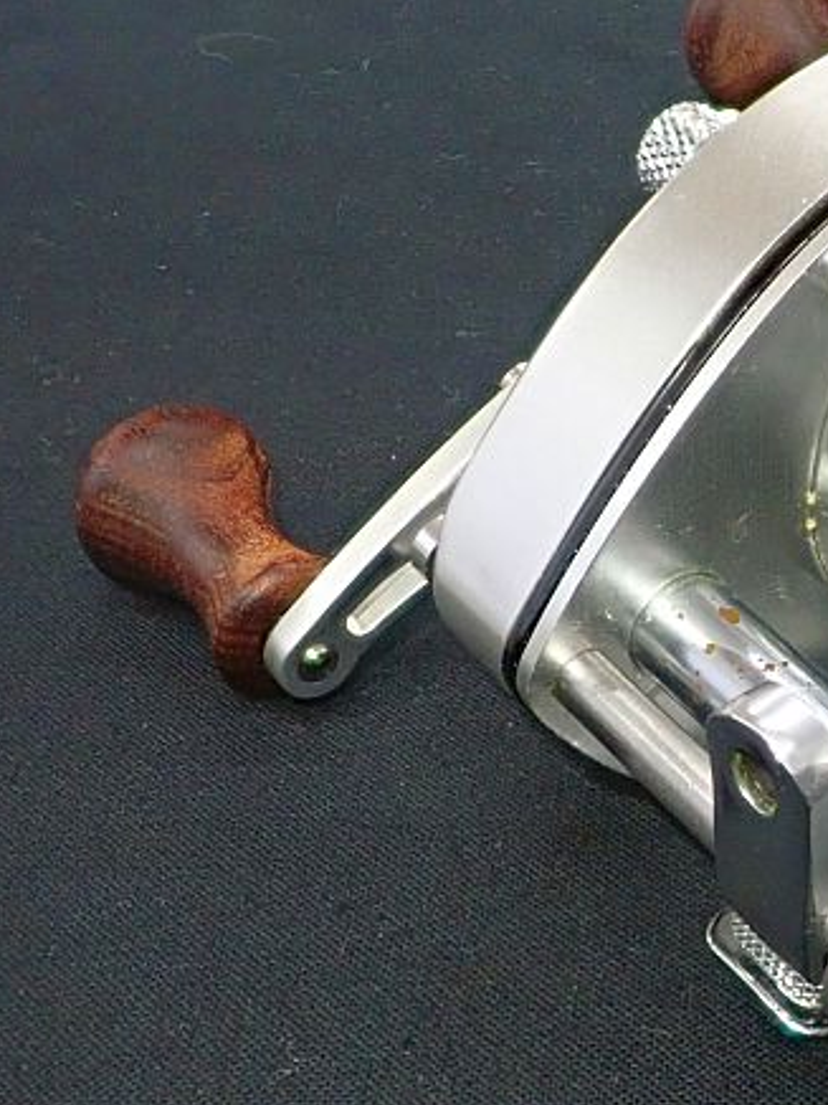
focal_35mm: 55
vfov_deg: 34.9
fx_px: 1754
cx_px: 820
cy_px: 591
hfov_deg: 25.3
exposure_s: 1/30
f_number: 3.2
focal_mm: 5.5
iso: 800
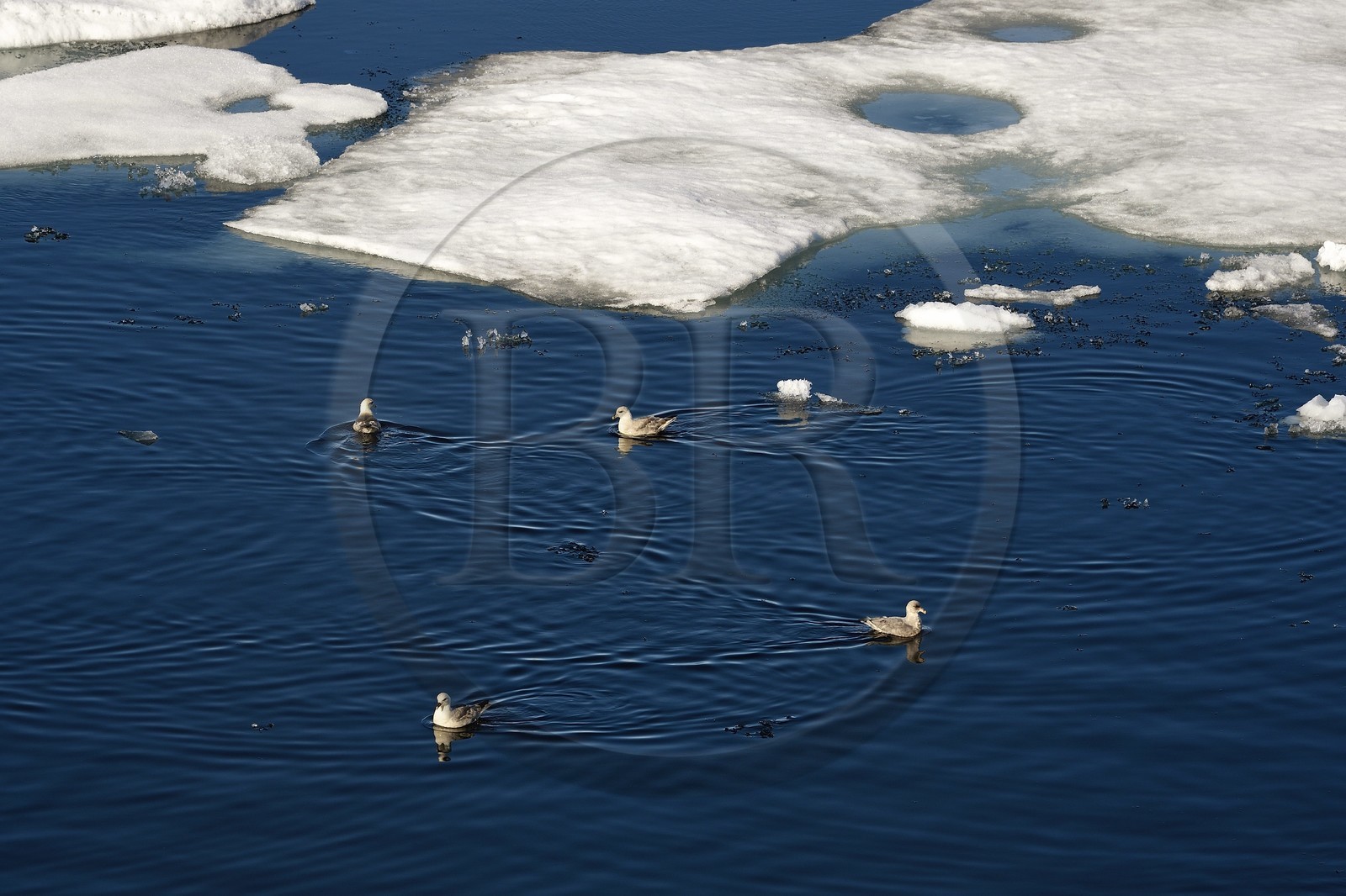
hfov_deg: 10.3
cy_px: 448
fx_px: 7476
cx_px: 673
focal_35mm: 200
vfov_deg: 6.9
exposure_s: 1/800
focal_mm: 200
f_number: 7.1
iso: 200
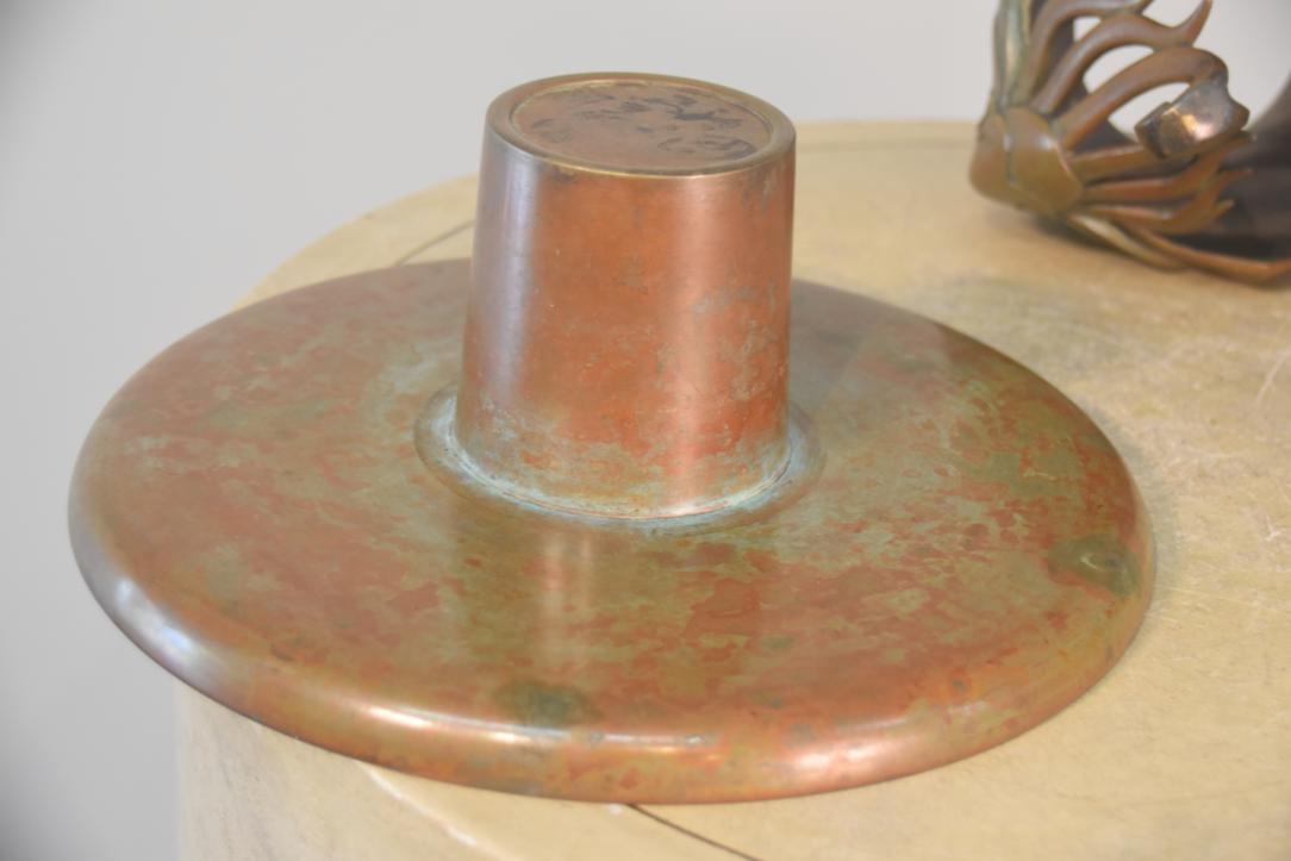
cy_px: 430
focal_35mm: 66
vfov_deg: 20.6
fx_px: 2367
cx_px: 646
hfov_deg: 30.5
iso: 1250
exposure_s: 1/60
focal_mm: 44
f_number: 4.5
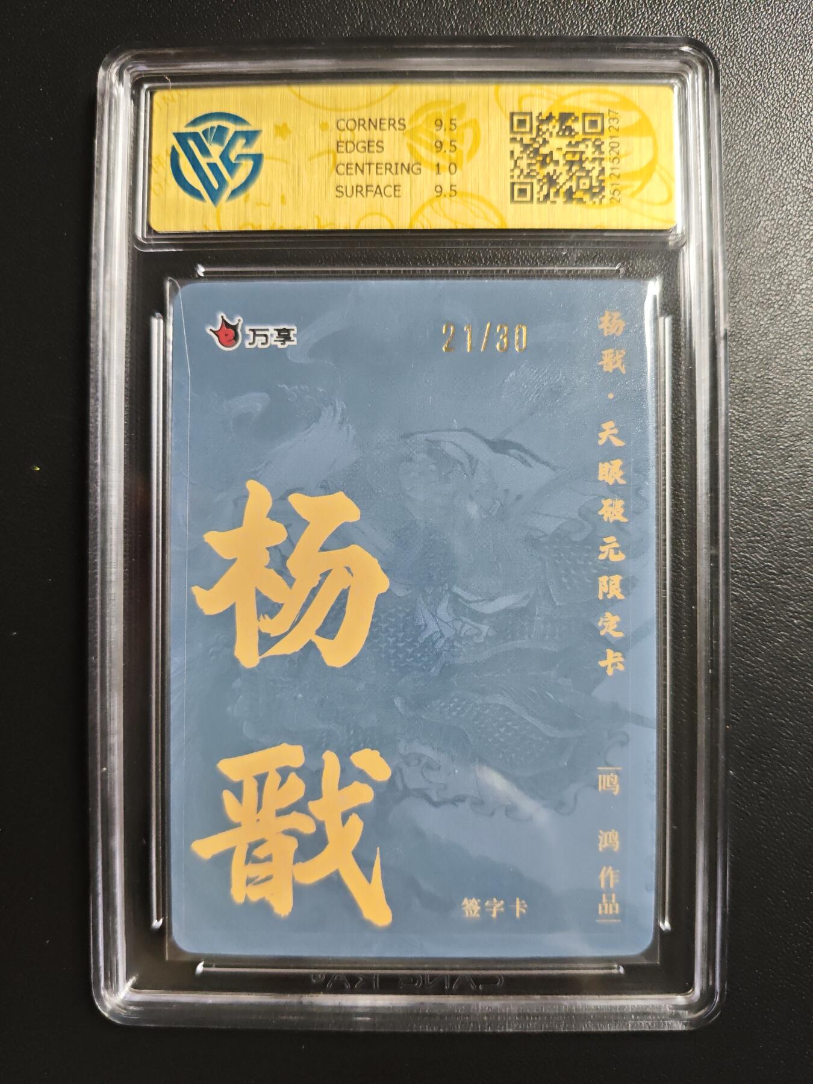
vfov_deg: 67.3
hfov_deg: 53.1
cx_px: 406
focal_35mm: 26
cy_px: 542
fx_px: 814
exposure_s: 1/100
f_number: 1.5
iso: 250
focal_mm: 4.94
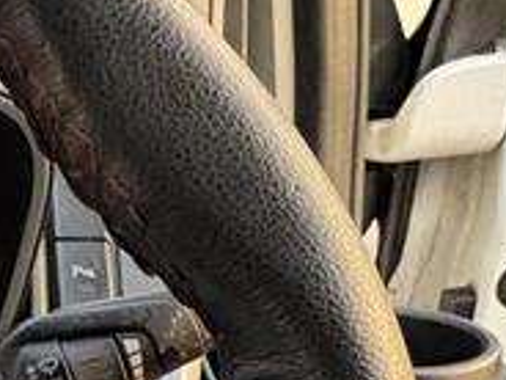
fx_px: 994
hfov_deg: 23.2
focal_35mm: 68
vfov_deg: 18.7
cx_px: -248
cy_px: 592
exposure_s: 1/46
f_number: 2.2
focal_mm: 2.22
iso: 800
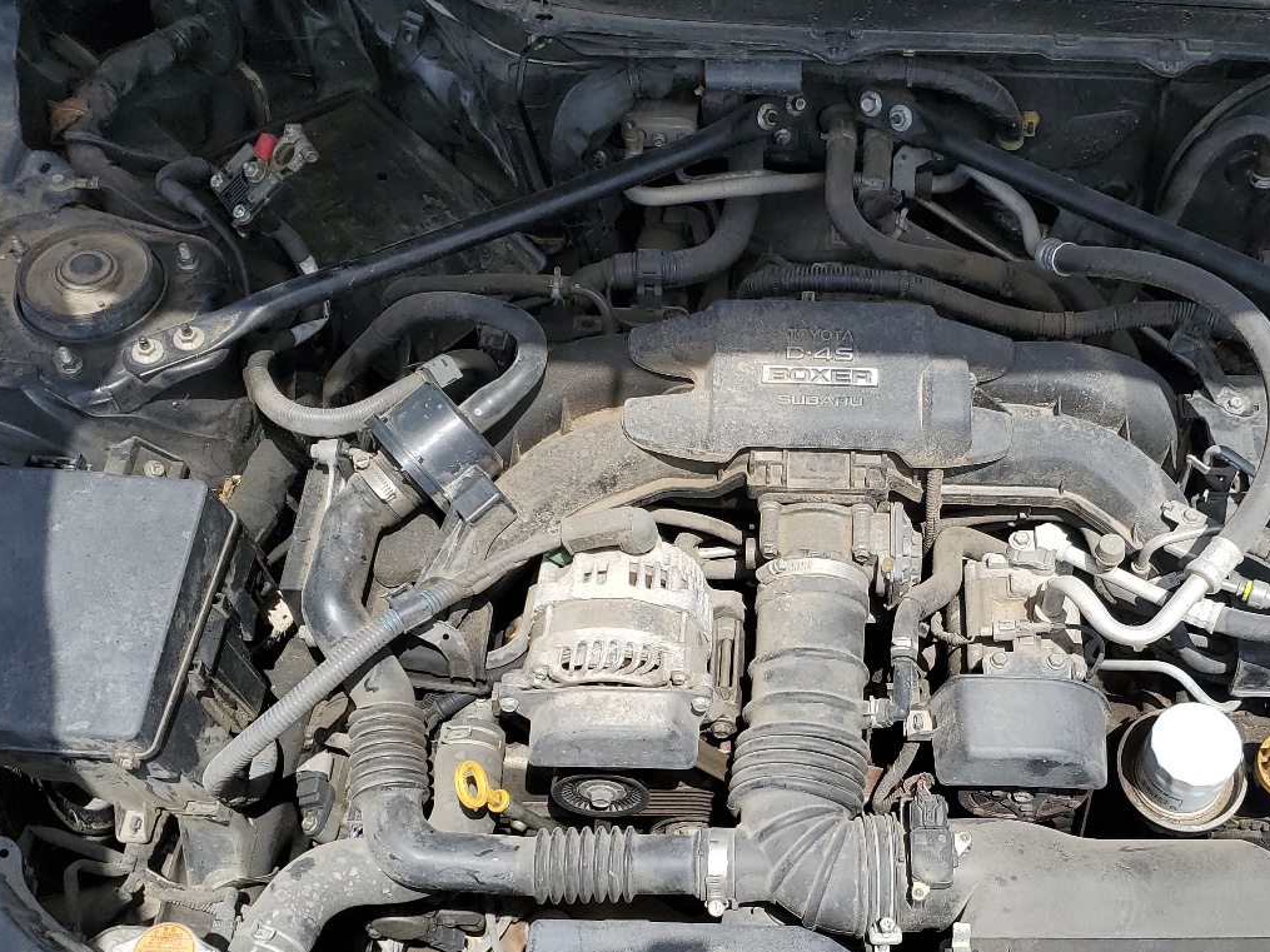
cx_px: 813
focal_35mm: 41
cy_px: 641
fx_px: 1504
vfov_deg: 34.8
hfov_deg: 45.3
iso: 50
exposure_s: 1/2500
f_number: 1.5
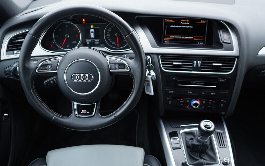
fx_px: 267
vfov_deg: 34.4
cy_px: 85
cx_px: 133
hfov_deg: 52.7
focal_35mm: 37
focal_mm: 24
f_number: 2.8
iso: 250
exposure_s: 1/40
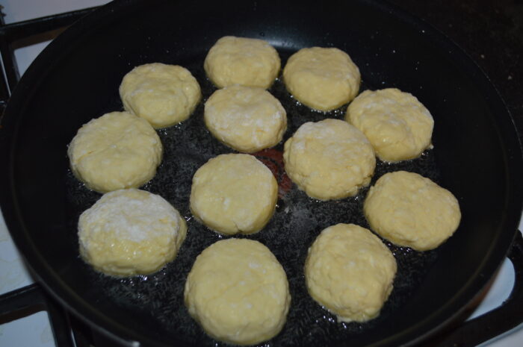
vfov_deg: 34.1
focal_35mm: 39
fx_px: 566
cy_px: 174
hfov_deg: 49.6
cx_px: 262
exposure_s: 1/60
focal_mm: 26
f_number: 4.2
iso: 400
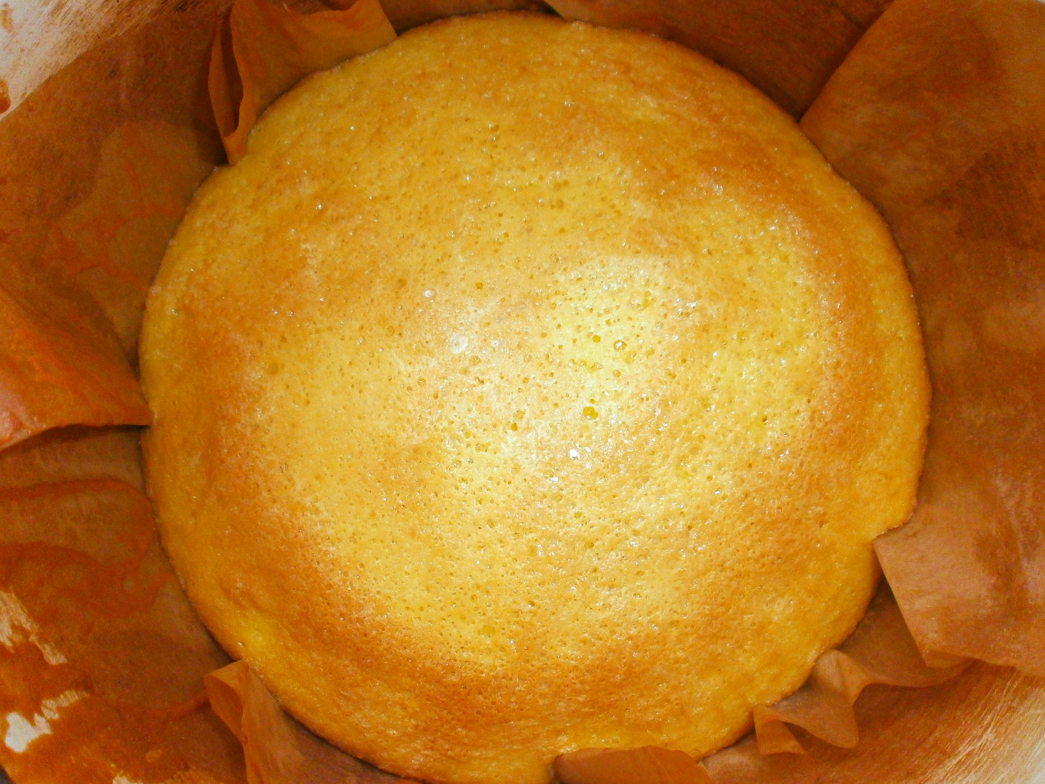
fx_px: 815
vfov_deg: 51.4
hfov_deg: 65.3
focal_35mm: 27
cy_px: 392
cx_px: 522
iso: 400
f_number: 2.9
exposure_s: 1/30
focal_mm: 4.8
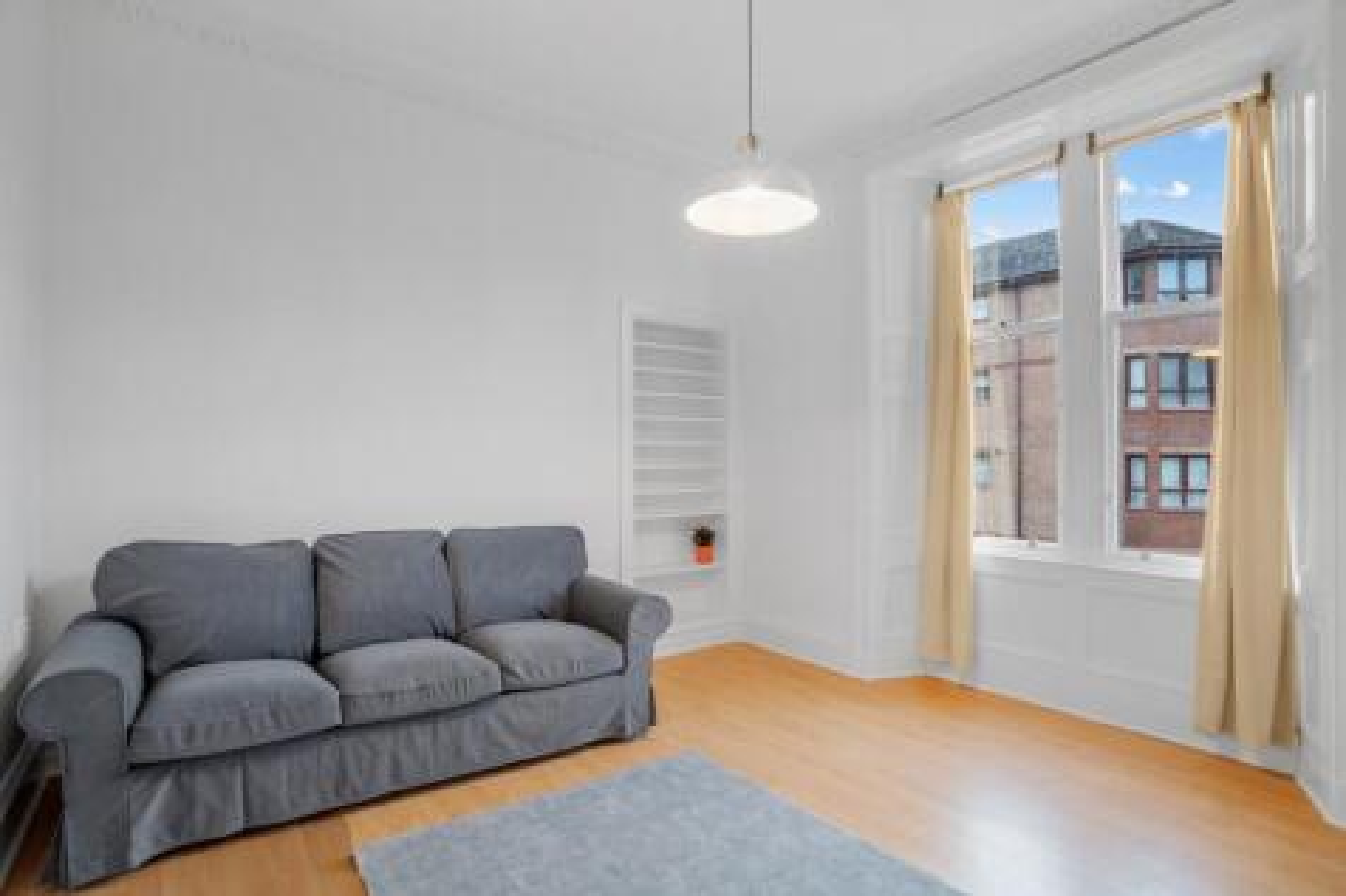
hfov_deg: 90.0
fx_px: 673
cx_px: 673
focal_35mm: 18
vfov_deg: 67.3
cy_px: 448
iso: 200
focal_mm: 18
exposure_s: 1/1.25
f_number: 9
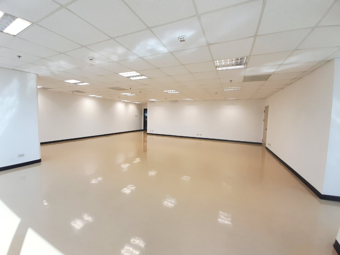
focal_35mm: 13
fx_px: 128
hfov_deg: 106.2
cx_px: 170
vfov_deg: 89.9
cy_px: 128
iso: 80
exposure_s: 1/50
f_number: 2.2
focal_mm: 1.42
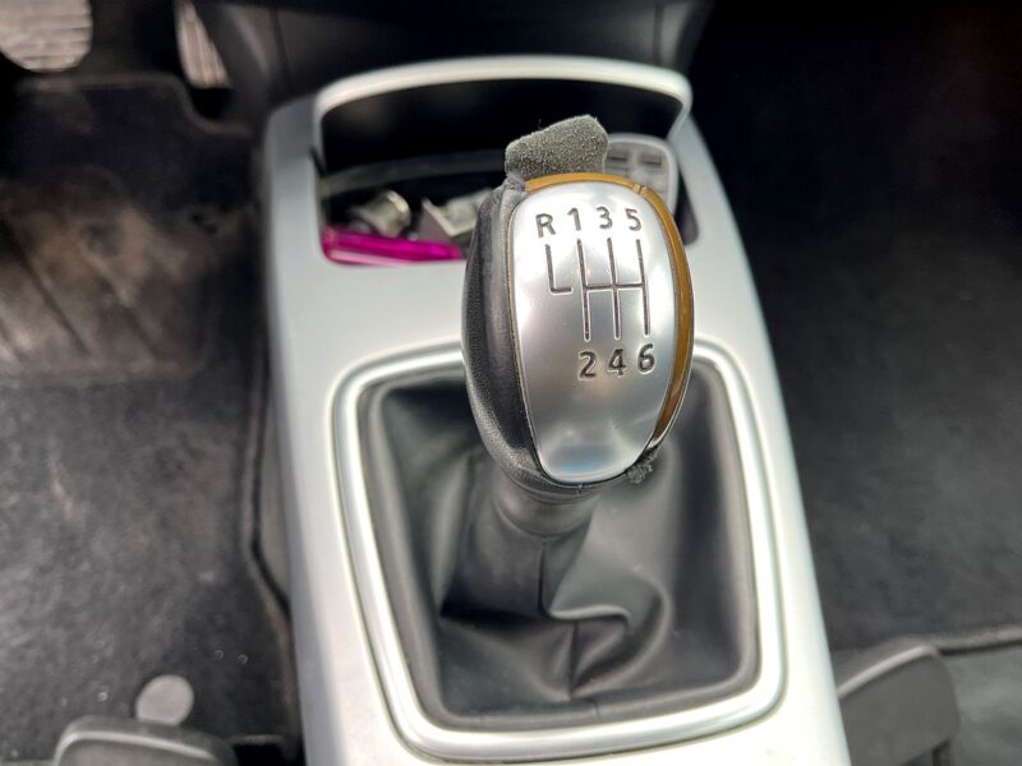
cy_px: 383
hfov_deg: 67.3
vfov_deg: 53.1
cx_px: 511
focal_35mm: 26
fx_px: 768
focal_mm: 5.1
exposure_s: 1/122
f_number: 1.6
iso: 64
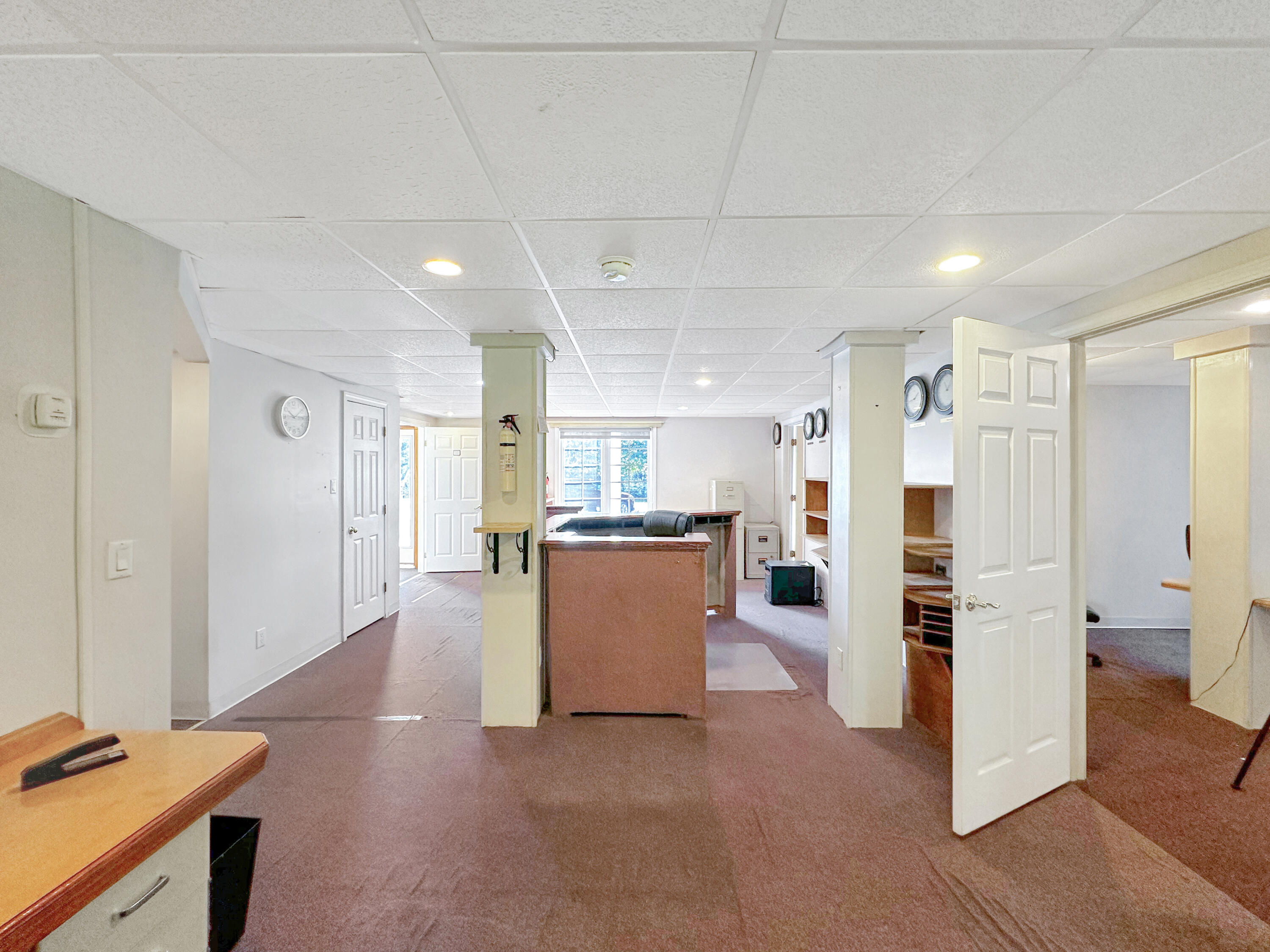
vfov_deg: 85.7
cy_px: 476
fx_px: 514
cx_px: 635
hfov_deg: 102.1
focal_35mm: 14
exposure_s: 1/120
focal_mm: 2.22
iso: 250
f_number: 2.2
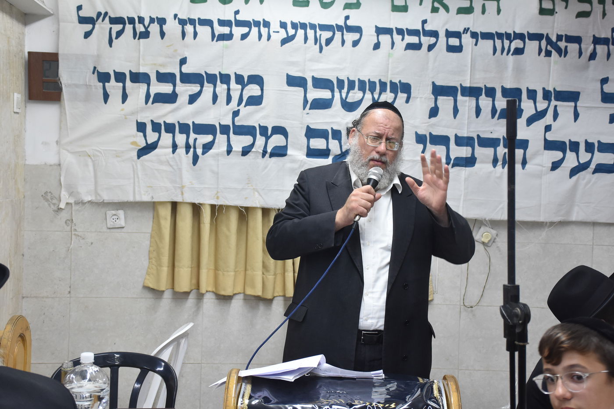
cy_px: 204
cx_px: 307
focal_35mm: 52
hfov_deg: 37.8
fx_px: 896
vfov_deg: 25.8
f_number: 5.6
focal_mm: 35
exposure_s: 1/100
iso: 1250
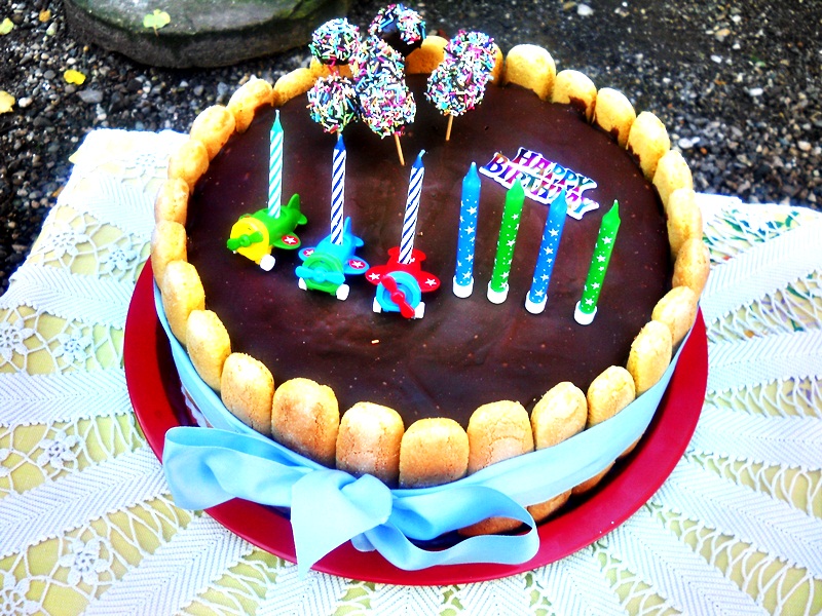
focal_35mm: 41
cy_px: 308
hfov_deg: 45.8
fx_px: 974
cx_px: 411
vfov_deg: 35.1
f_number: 3.1
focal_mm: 6.72
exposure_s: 1/40
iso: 80
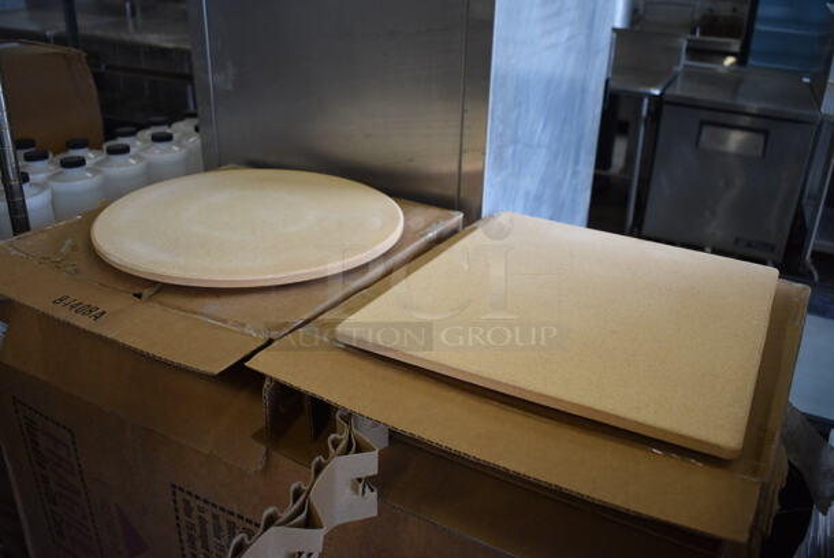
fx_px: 730
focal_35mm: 32
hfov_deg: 59.4
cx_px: 417
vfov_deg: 41.8
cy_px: 279
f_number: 3.8
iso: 800
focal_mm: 21
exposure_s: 1/250
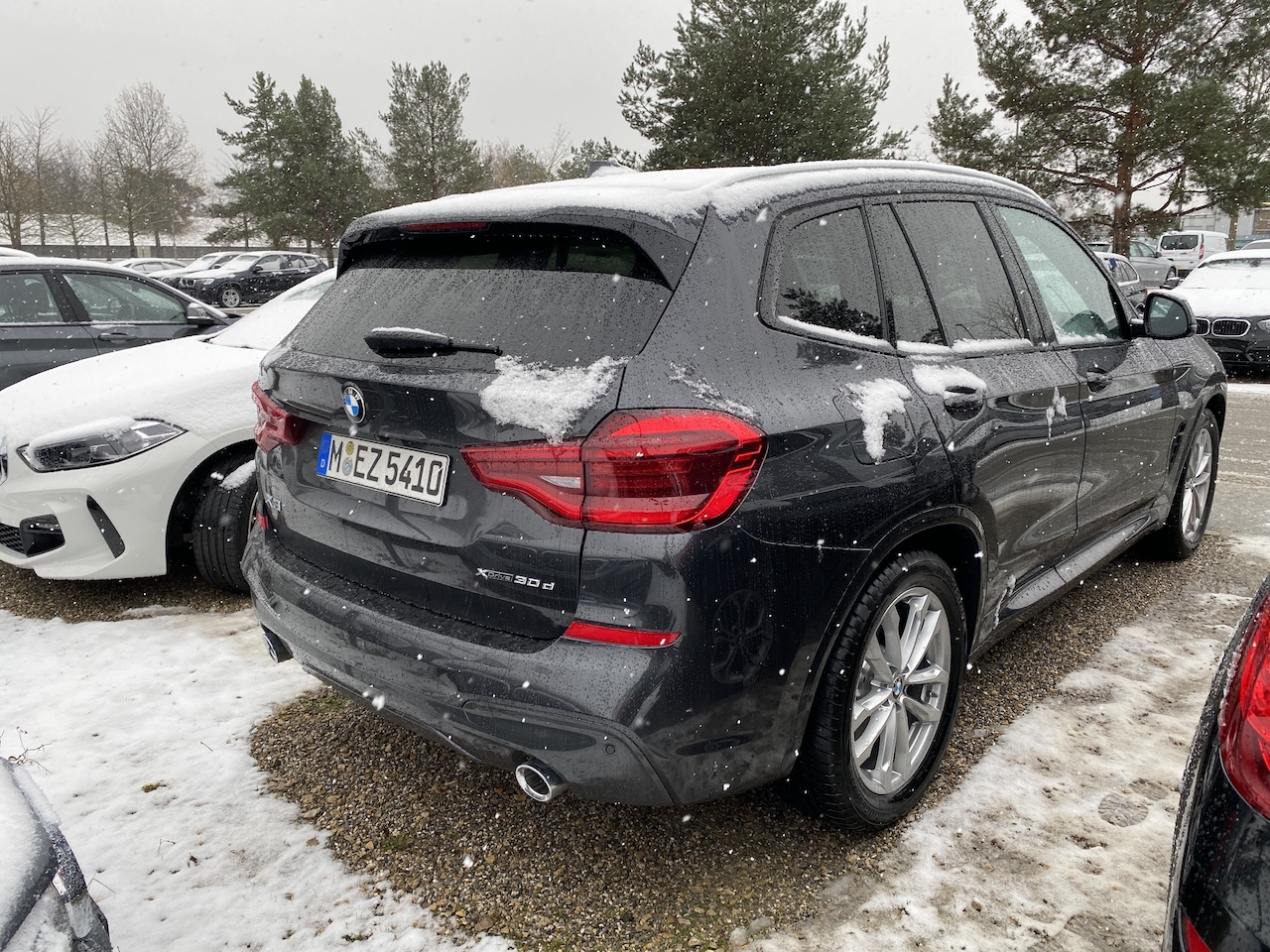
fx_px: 954
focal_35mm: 26
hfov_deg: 67.3
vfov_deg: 53.1
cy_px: 476
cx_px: 635
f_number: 1.8
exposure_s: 1/188
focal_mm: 4.25
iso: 32
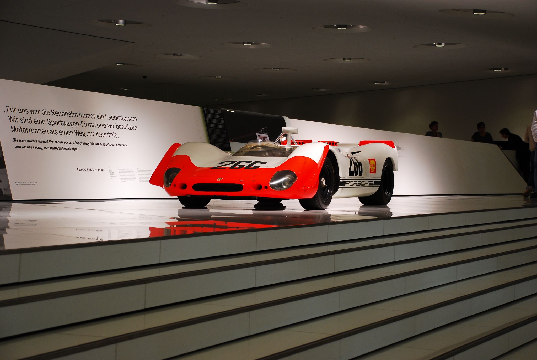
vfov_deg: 19.0
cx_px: 268
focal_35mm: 72
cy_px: 180
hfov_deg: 28.0
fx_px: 1075
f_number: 4.8
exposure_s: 1/60
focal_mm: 48
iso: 250
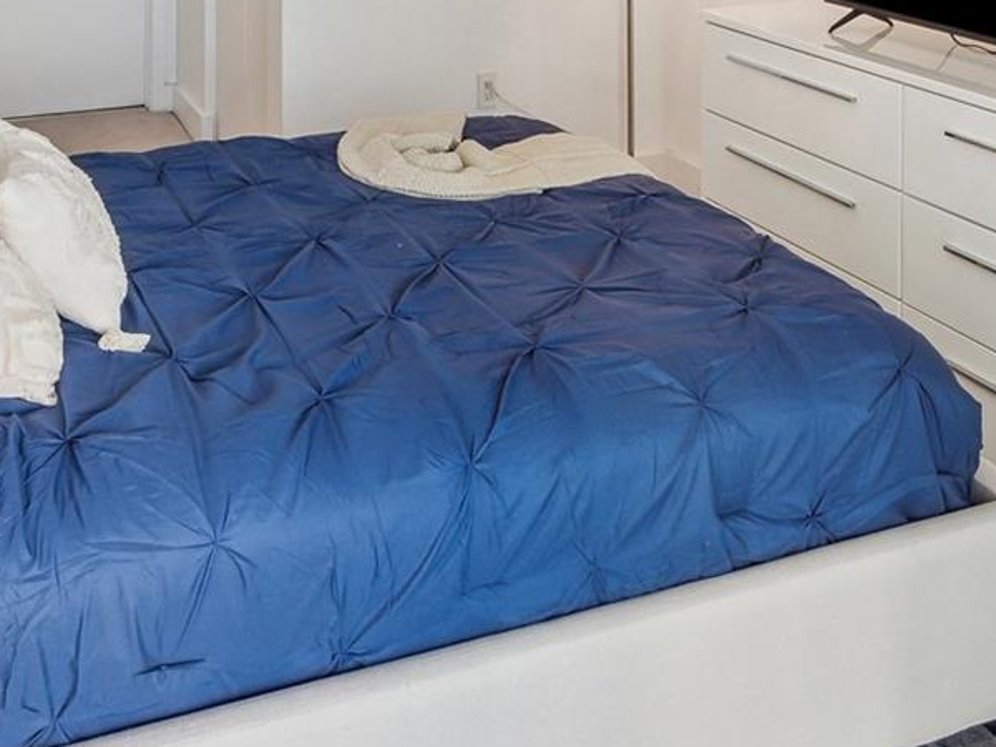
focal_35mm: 41
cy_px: 230
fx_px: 1180
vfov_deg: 34.7
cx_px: 377
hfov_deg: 45.4
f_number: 14
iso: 640
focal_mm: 16
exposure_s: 1/15
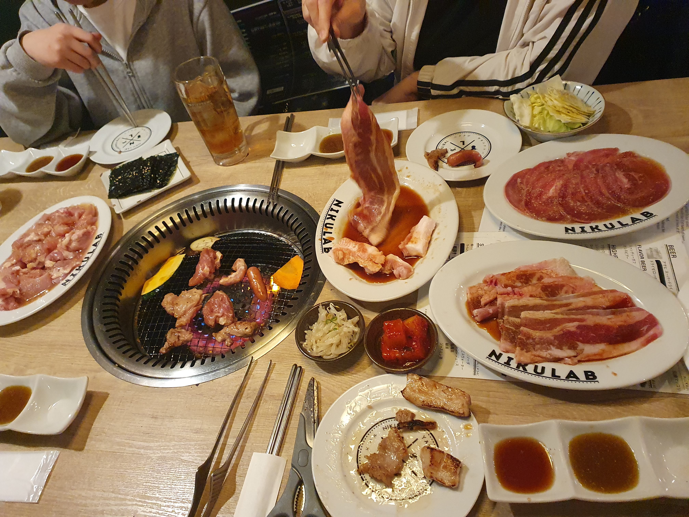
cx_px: 344
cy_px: 258
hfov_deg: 67.3
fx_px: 518
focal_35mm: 26
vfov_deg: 53.1
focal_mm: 4.32
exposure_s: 1/60
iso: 640
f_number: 2.4
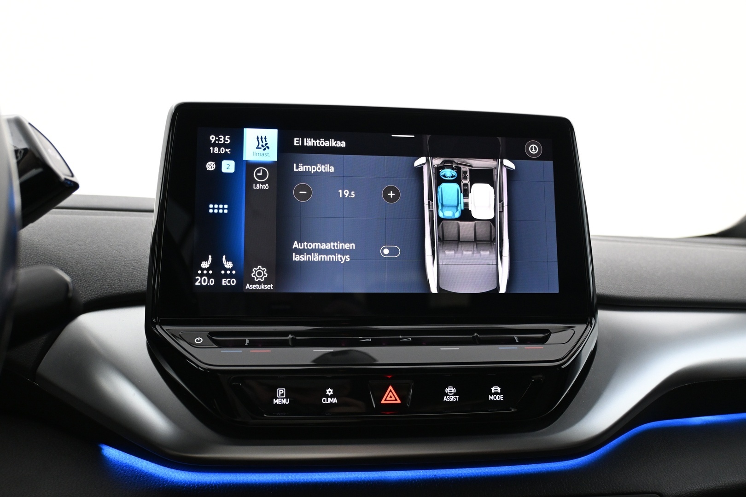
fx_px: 653
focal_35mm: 32
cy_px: 248
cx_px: 373
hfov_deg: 59.5
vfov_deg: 41.7
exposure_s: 1/25
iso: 1600
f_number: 4
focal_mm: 21
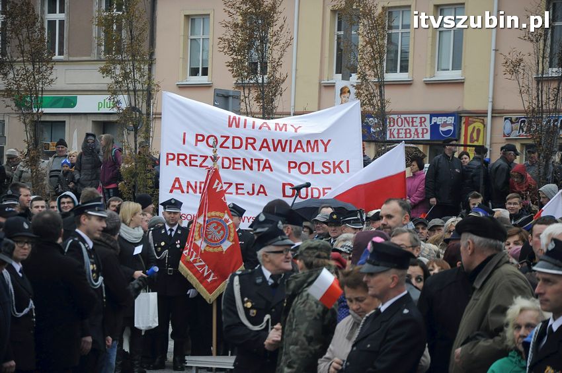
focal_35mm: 158
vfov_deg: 8.7
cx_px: 281
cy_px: 186
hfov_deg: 13.1
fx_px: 2456
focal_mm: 105
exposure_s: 1/640
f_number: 6.3
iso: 800
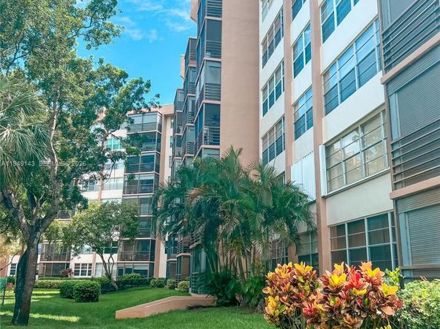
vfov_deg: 53.0
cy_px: 164
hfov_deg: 67.3
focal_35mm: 26
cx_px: 220
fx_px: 330
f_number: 1.5
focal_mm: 5.7
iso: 50
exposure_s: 1/2000
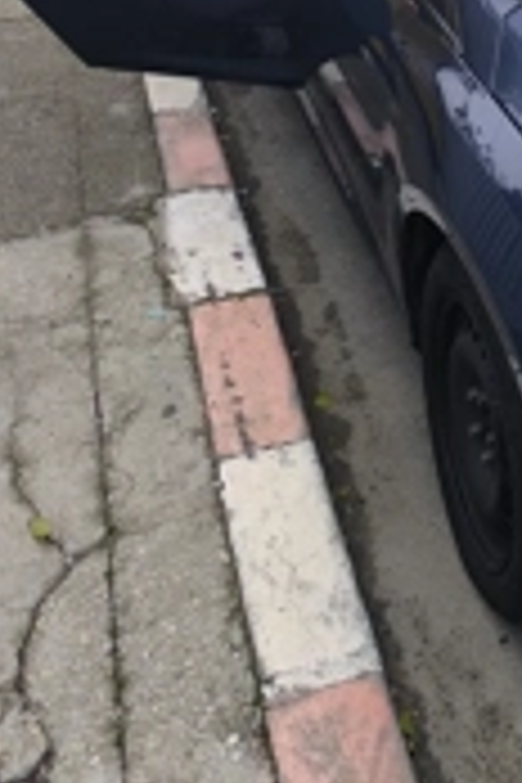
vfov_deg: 32.0
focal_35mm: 55
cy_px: -76
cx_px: 652
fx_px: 1196
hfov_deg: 22.4
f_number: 1.65
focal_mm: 6.14
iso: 160
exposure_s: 1/100
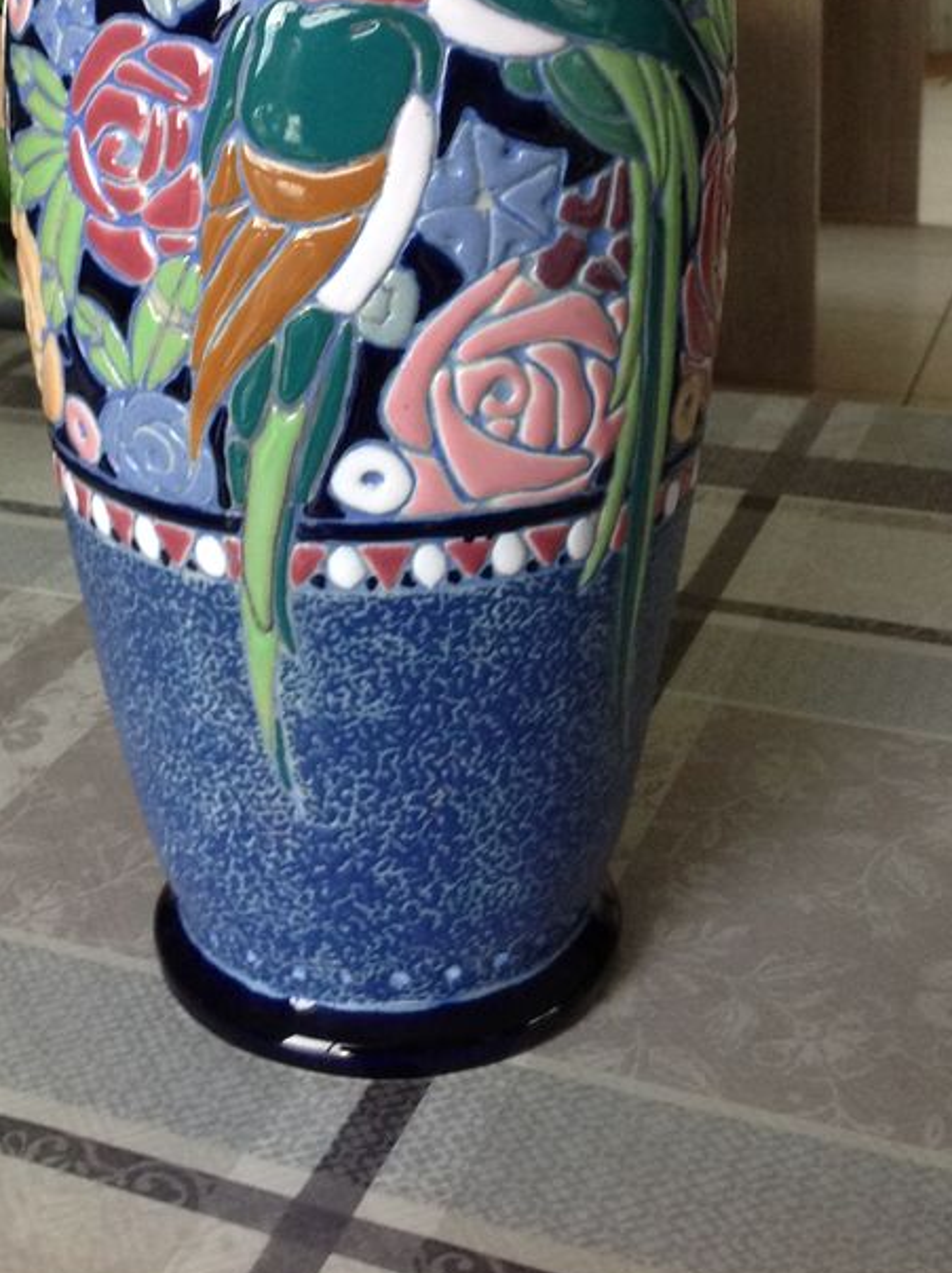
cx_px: 294
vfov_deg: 32.2
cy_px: 230
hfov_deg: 25.0
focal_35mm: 58
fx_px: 2131
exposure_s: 1/15
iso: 200
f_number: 2.4
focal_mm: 4.28
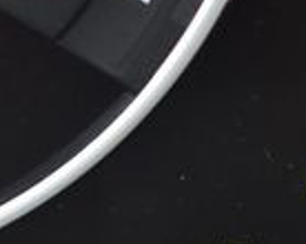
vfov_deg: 4.2
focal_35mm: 360
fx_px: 3257
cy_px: 439
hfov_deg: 5.4
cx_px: -20
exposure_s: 1/15
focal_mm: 55
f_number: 6.3
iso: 500
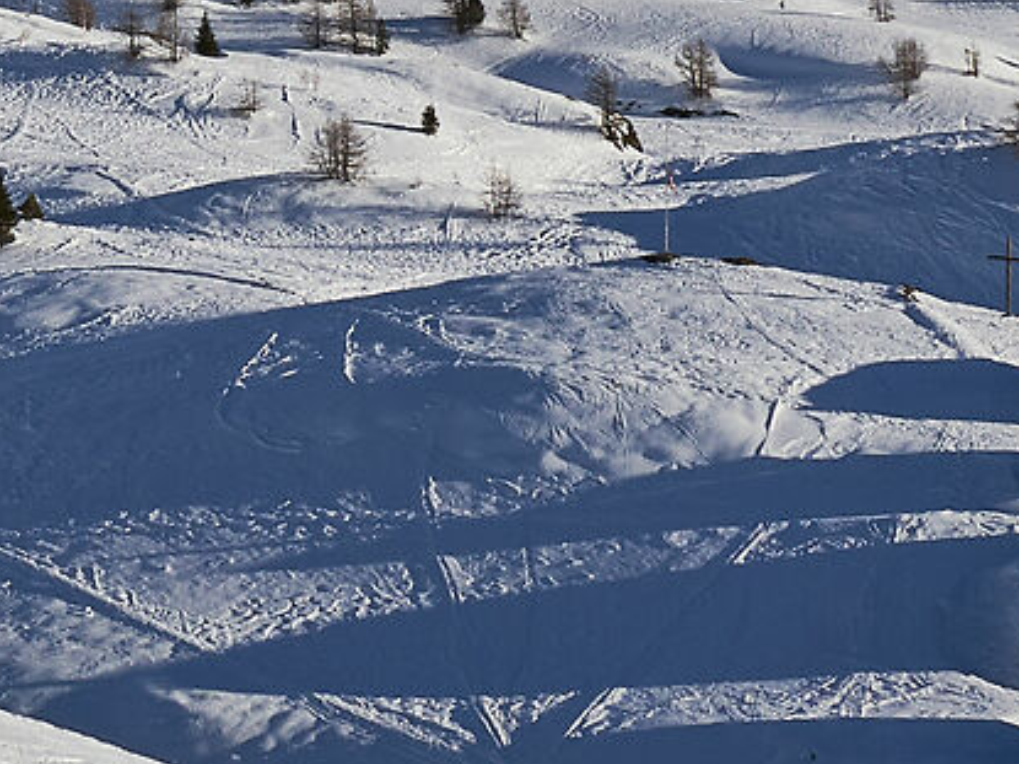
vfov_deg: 11.2
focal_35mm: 128
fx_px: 3767
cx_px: -204
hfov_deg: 14.9
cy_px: -356
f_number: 13
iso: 200
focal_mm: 15
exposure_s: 1/420
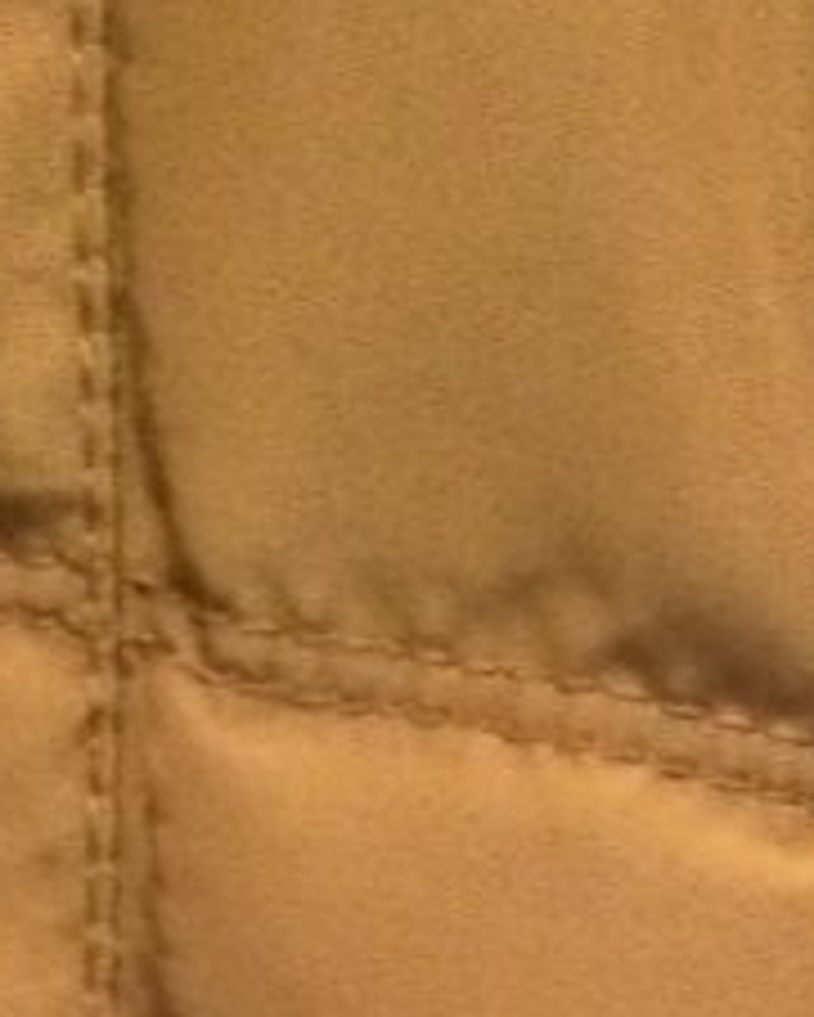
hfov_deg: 8.9
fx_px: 5026
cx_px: 1471
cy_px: 2945
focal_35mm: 167
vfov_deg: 9.4
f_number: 2.2
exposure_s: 1/20
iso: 320
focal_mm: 4.15
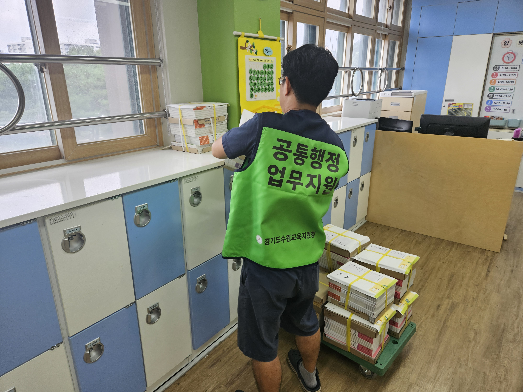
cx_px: 262
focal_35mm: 23
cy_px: 196
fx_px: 347
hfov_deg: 73.9
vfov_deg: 58.9
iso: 64
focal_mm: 5.4
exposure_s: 1/120
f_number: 1.8
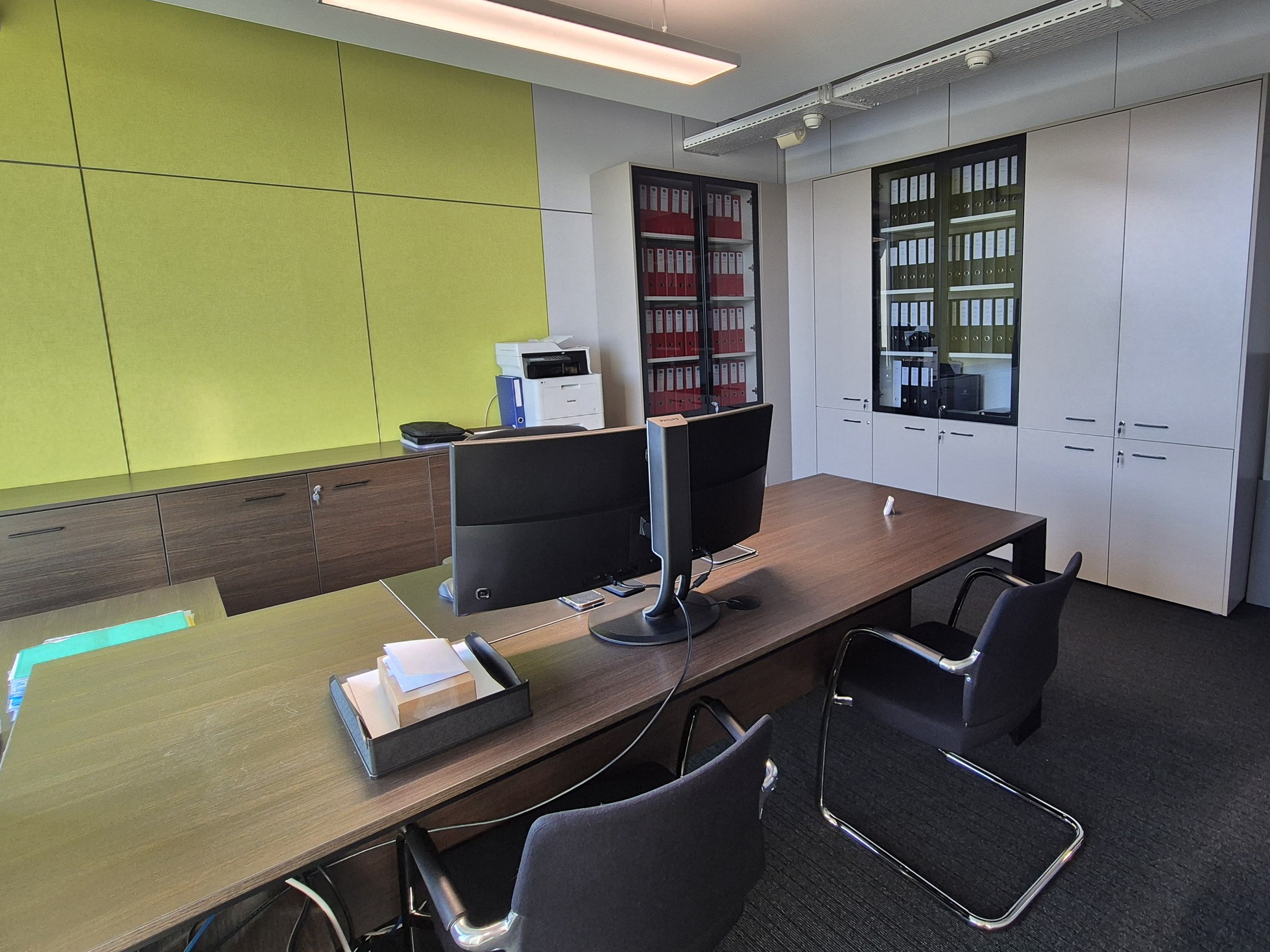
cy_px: 403
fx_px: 624
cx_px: 743
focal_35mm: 17
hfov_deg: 90.2
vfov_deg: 74.2
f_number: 2.2
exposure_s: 1/50
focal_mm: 2.2
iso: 64
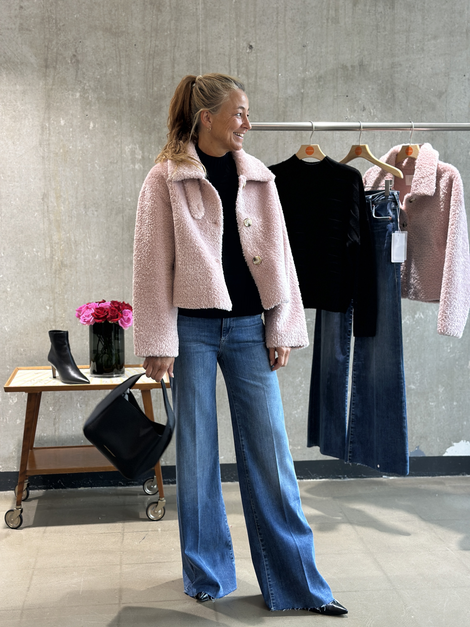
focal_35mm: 48
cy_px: 314
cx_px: 235
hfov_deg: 30.3
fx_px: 869
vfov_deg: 39.7
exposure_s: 1/100
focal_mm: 6.86
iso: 160
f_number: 1.78
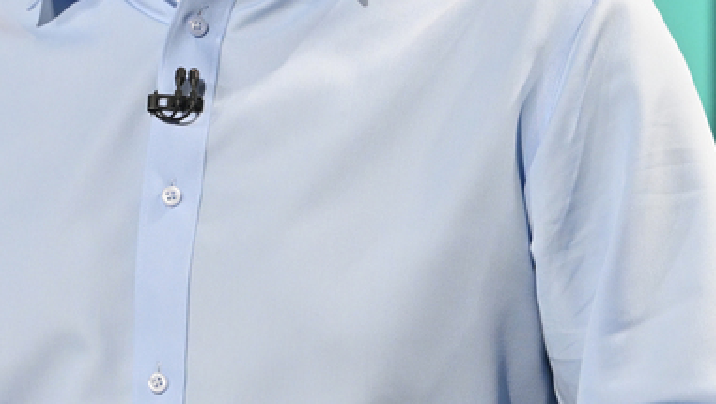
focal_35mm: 519
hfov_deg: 4.2
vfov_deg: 2.3
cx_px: 60
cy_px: 82
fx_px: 9861
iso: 1600
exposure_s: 1/320
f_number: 3.2
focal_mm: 135
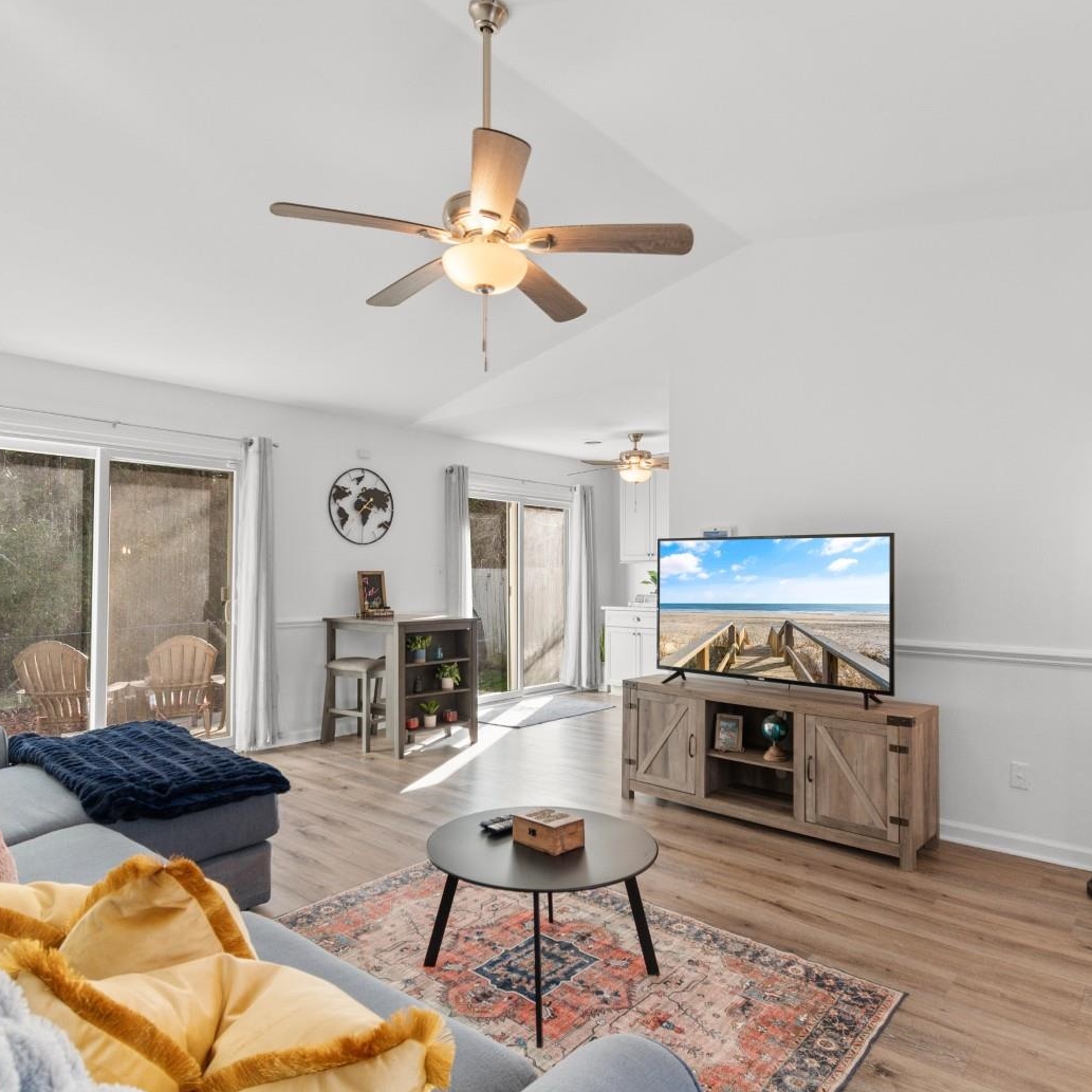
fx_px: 714
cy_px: 564
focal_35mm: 20
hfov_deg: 74.8
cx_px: 537
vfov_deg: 74.8
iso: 100
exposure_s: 1/2
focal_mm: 10
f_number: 4.5
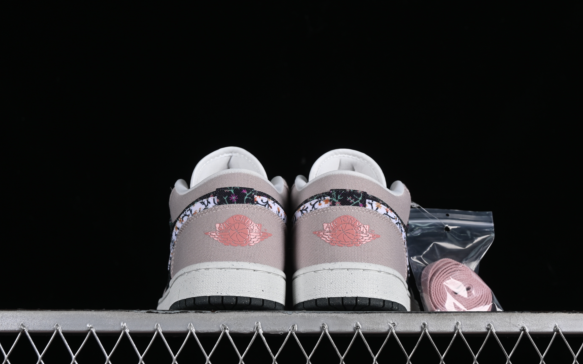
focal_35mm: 77
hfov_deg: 26.8
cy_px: 190
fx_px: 1223
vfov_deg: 16.9
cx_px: 292
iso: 160
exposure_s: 1/80
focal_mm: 50
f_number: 8
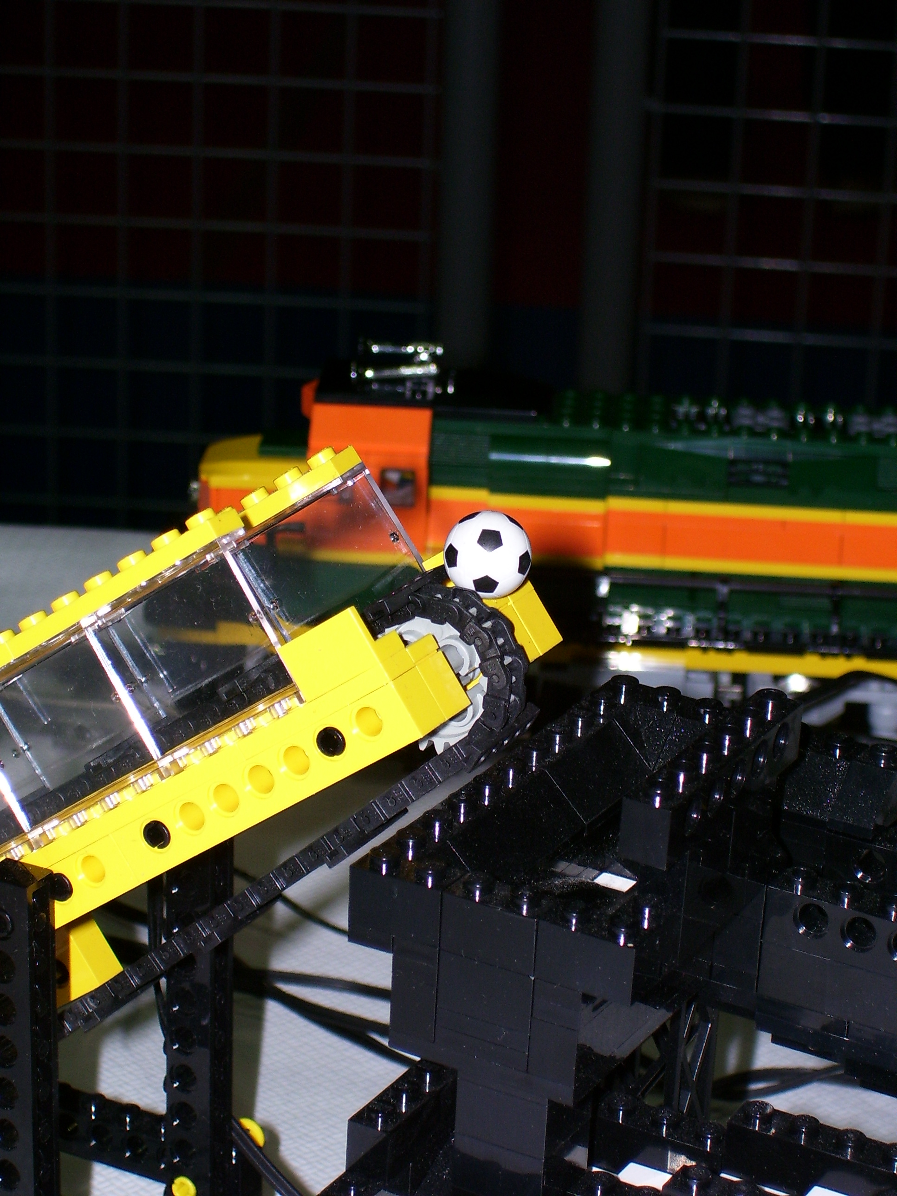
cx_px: 448
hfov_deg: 14.5
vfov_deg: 19.3
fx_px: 3524
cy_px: 598
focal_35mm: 102
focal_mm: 16.8
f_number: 4.6
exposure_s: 1/90
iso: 80
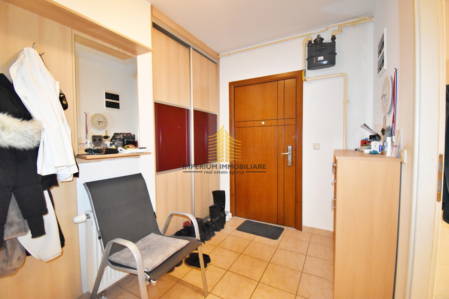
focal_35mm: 15
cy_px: 150
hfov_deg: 100.4
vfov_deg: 77.3
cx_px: 224
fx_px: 187
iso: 3200
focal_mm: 10
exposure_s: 1/60
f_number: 4.5
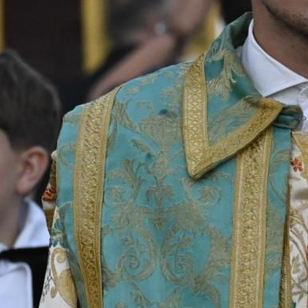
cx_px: 341
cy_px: 144
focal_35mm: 619
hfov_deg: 2.8
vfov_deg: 2.8
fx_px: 6229
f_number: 5.6
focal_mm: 115
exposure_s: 1/320
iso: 2500
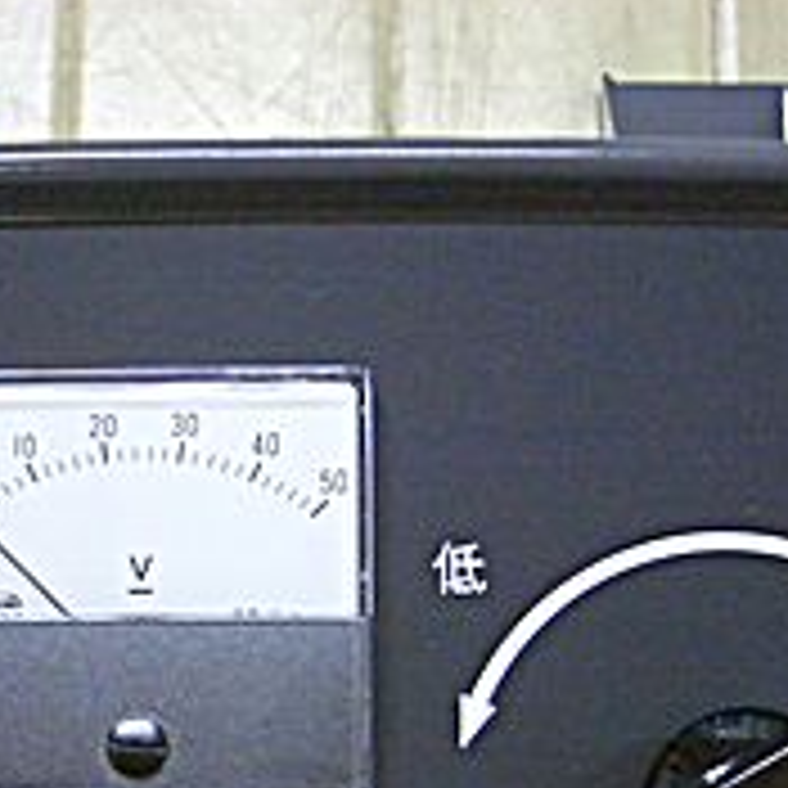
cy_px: 752
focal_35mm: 85
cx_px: 306
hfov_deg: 20.4
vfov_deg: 19.9
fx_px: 2189
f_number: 2.6
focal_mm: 5.8
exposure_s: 1/30
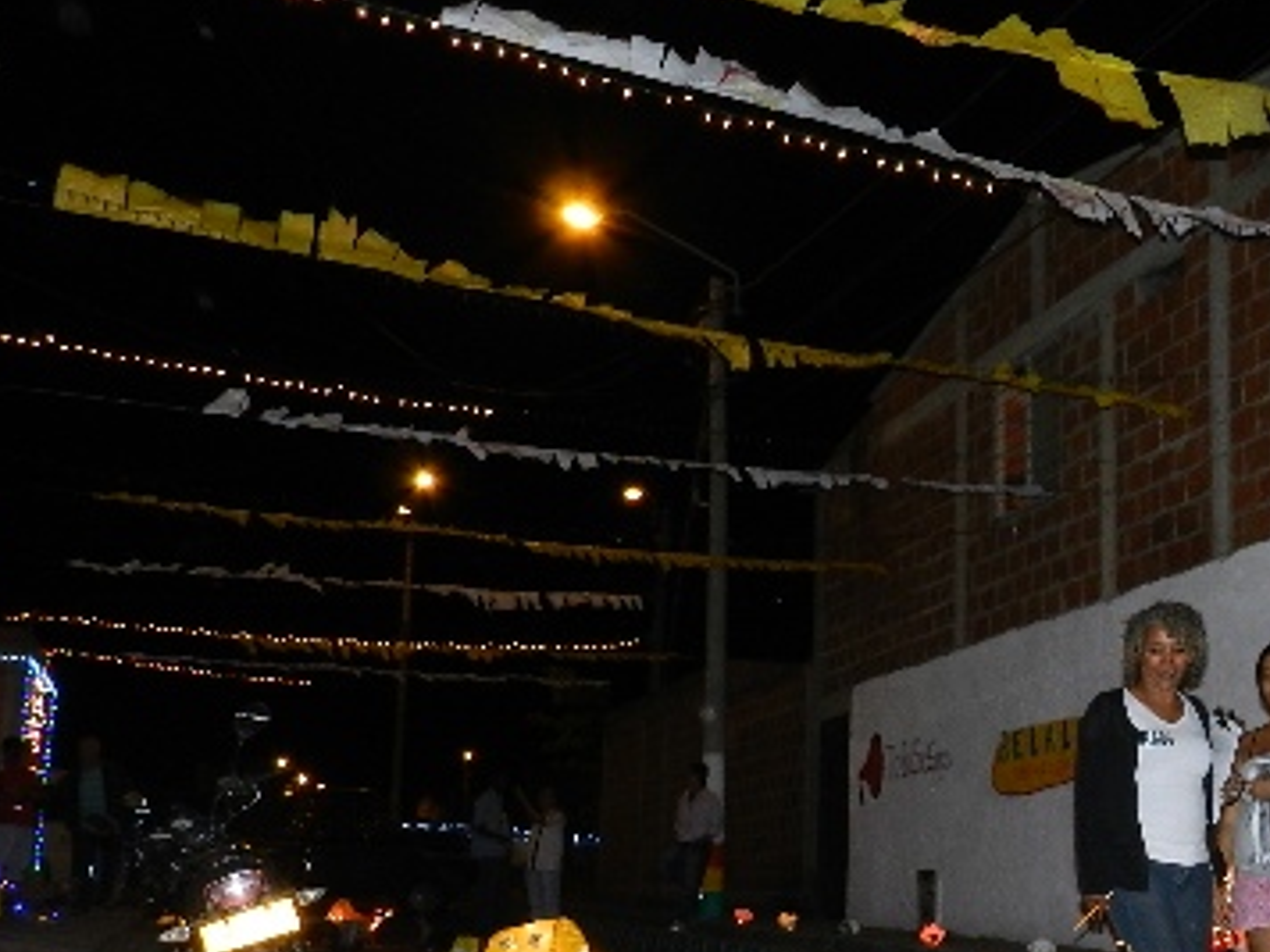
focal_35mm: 45
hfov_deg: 40.6
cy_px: 663
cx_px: 985
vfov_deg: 31.8
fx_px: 1651
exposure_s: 1/30
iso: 500
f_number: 3.5
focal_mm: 4.5
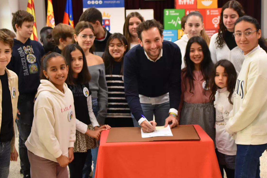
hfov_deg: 32.8
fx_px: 453
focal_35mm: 61
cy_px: 84
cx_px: 158
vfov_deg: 22.3
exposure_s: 1/60
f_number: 4
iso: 800
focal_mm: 28
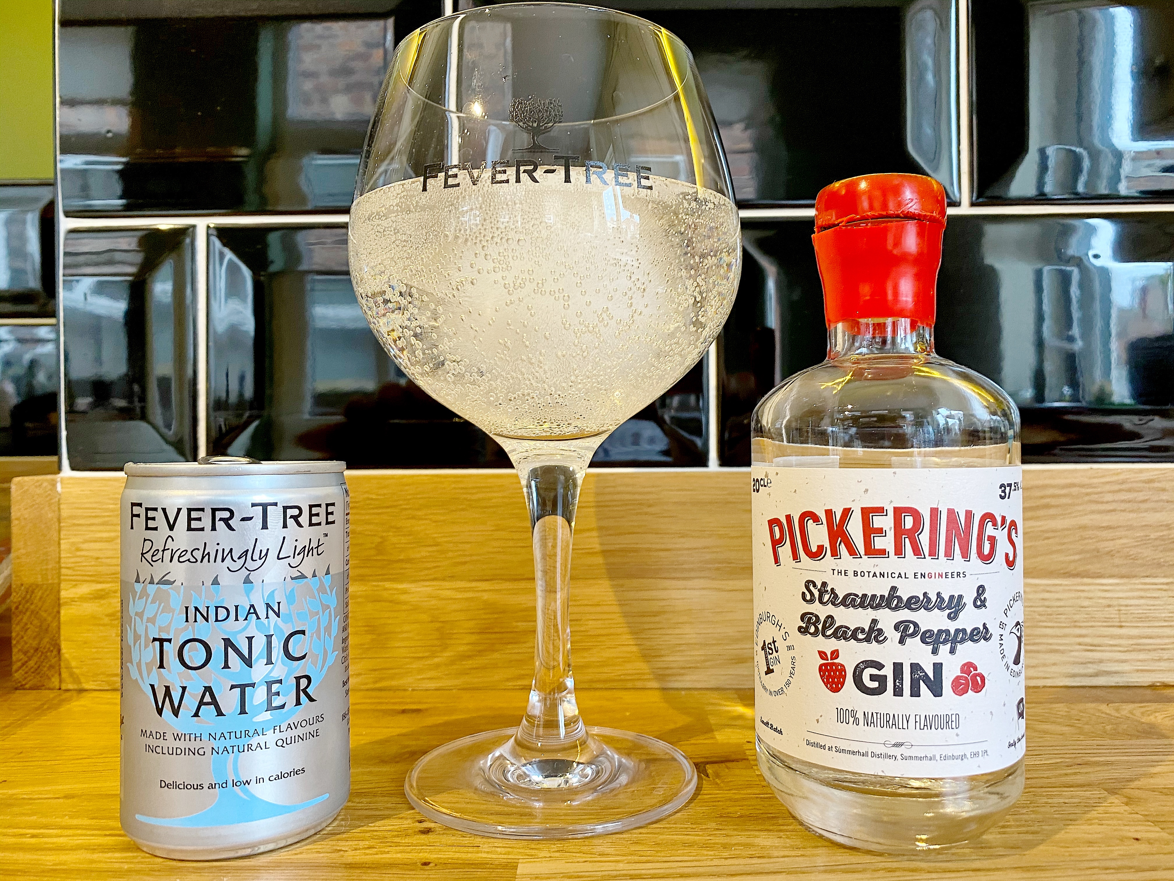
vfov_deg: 53.1
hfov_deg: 67.3
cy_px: 440
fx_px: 882
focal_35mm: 26
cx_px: 587
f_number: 1.8
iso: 125
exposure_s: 1/63
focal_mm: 4.25
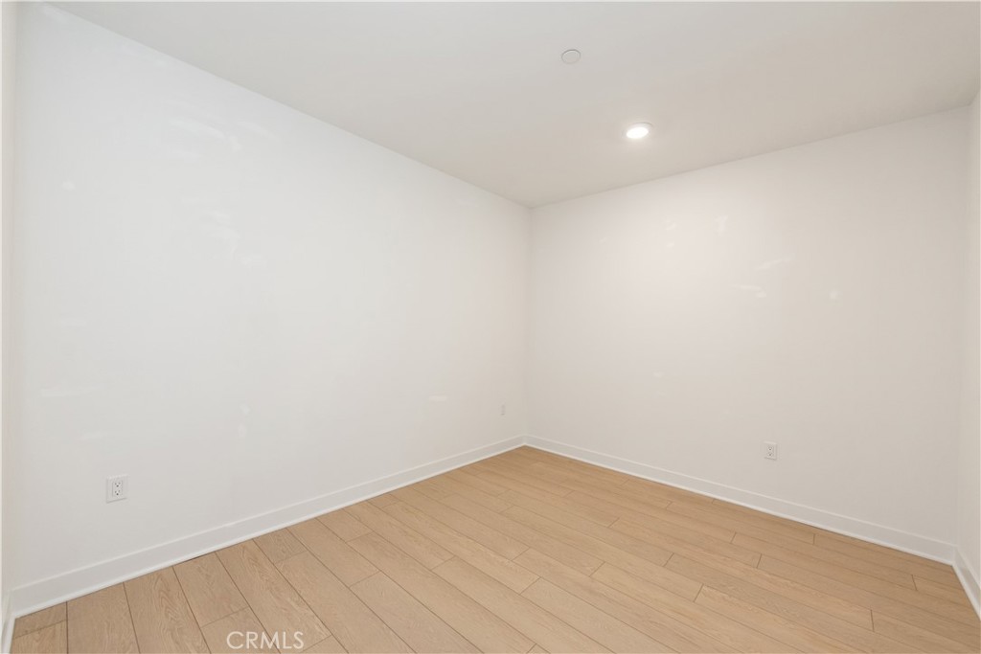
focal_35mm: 14
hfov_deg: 104.2
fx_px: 382
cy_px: 327
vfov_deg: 81.2
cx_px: 490
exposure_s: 1/80
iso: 800
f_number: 4.5
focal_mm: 14
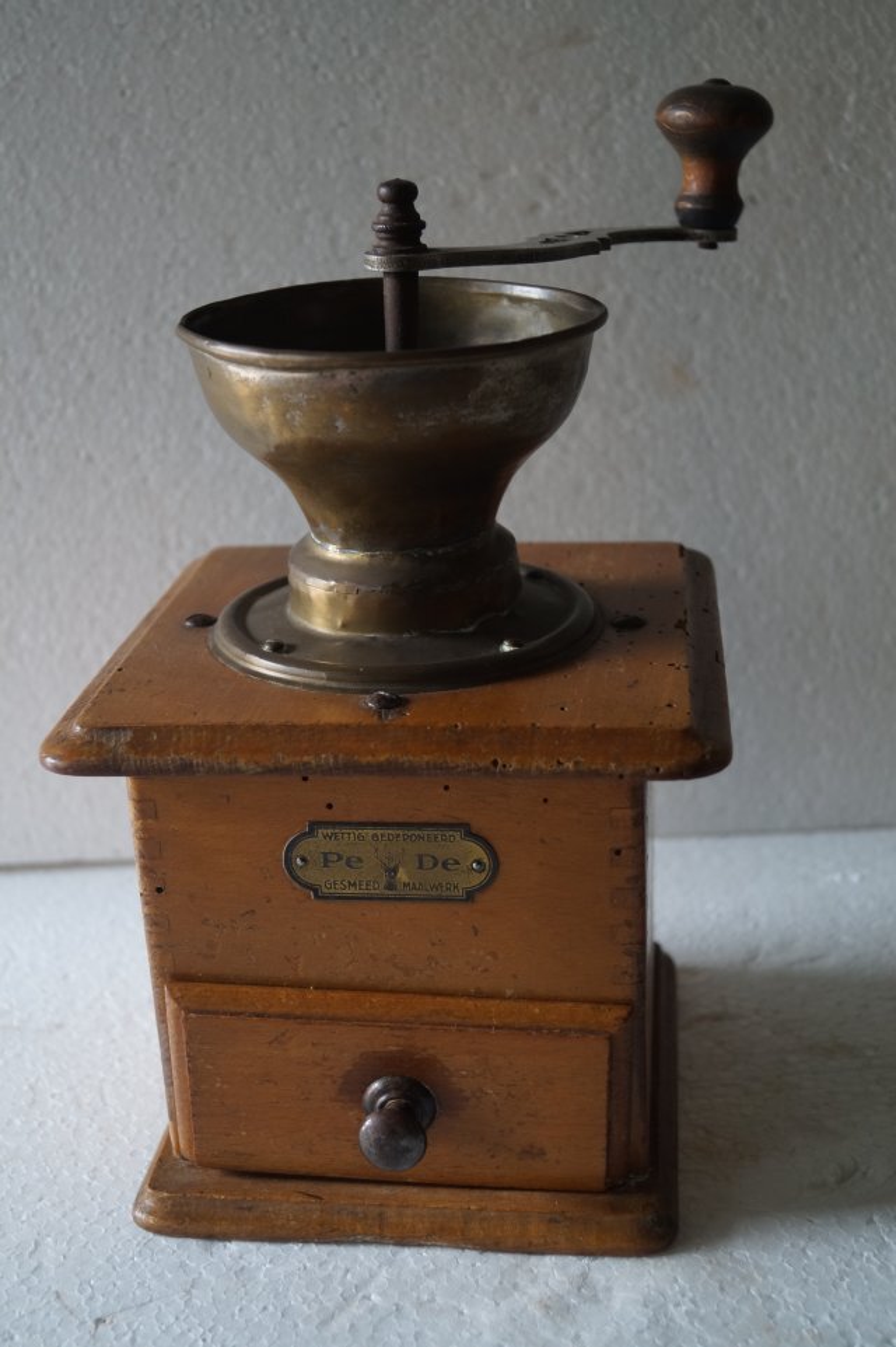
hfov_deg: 29.8
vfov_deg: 43.6
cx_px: 448
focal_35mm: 45
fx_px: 1681
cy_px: 674
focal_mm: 30
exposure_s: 1/60
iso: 1000
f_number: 4.5
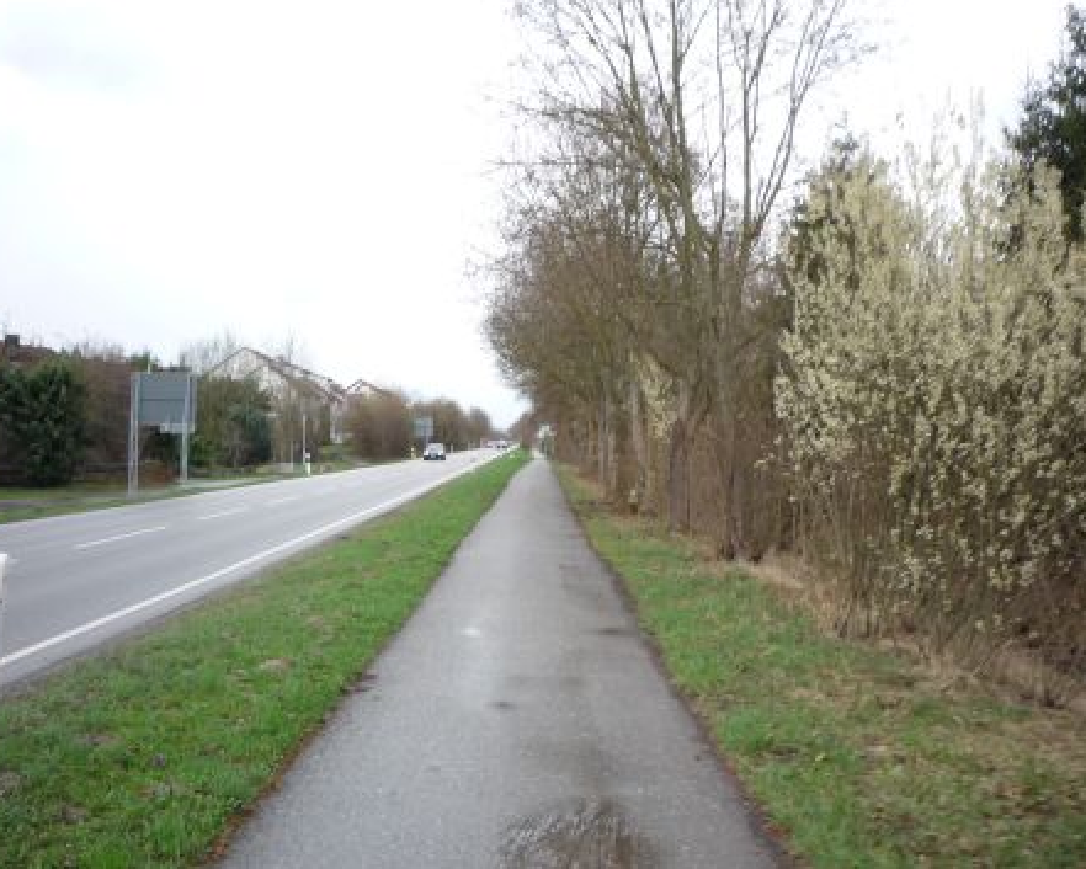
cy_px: 431
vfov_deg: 43.4
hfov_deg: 52.8
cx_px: 559
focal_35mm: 34
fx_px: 1093
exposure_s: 1/160
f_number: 4
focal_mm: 5.2
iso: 100
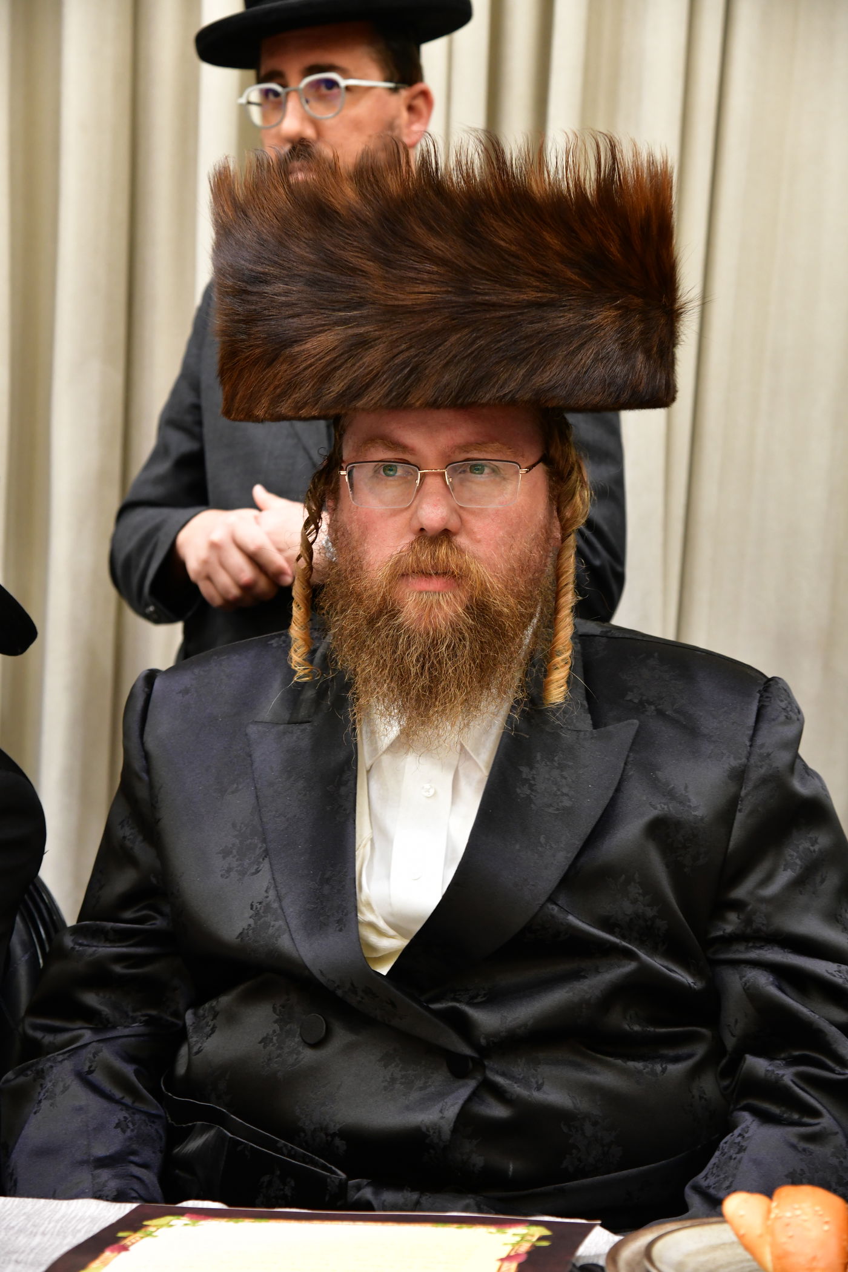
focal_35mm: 70
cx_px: 424
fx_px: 2473
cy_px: 636
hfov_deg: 19.5
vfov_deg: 28.8
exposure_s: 1/100
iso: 2000
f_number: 5.6
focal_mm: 70
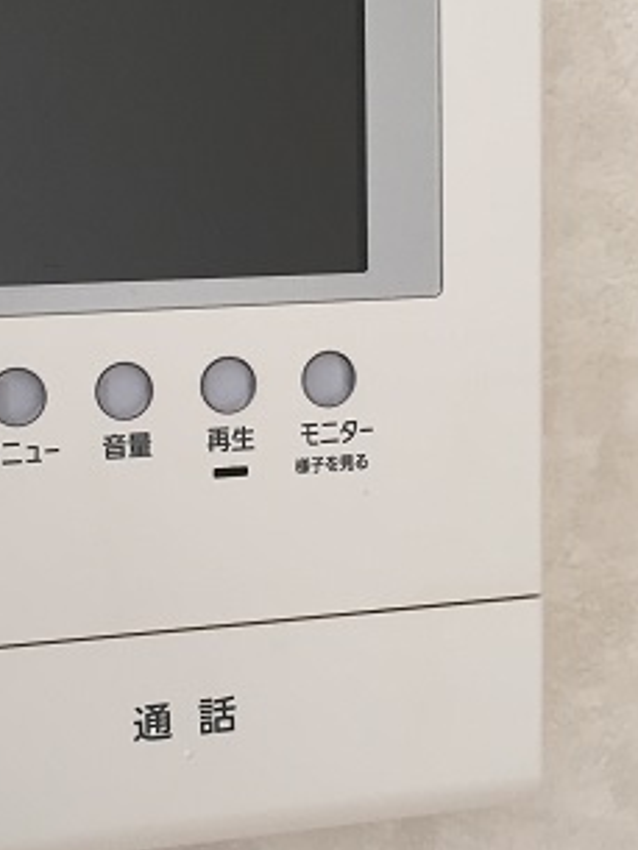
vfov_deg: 33.7
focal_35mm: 57
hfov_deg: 25.4
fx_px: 1400
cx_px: 181
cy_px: 379
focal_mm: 4.15
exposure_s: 1/30
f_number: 2.2
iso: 80
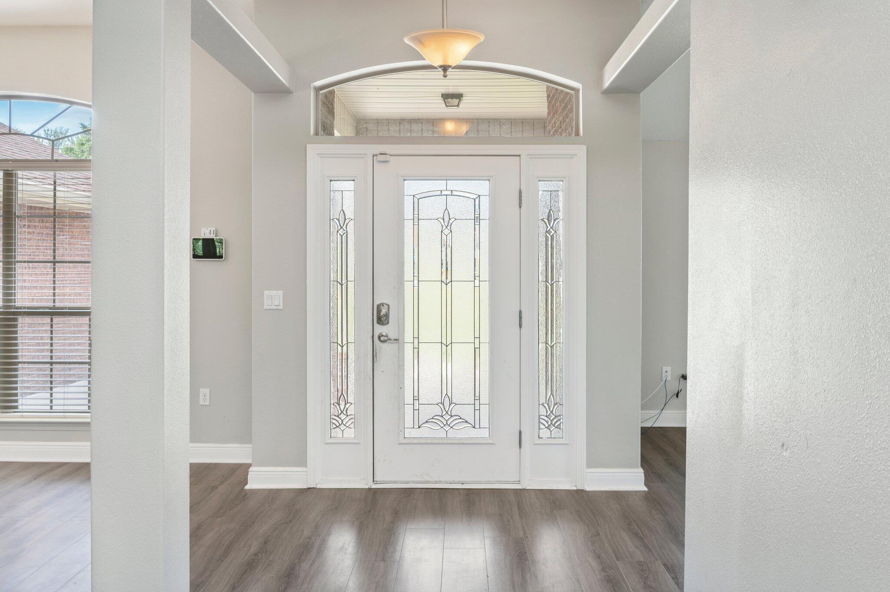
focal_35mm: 30
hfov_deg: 62.0
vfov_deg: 43.5
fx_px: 741
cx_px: 445
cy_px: 296
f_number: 9
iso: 400
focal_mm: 30
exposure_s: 1/8
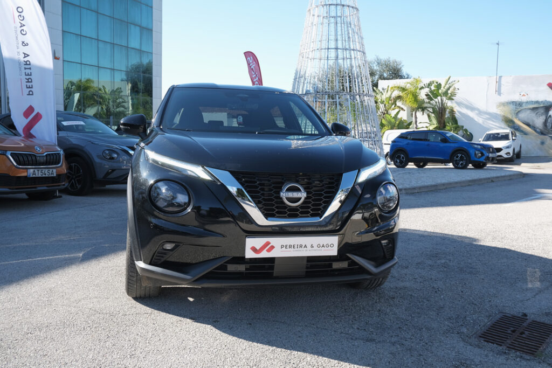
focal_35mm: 34
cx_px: 276
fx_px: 521
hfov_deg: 55.8
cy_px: 184
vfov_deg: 38.9
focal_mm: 22.8
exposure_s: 1/100
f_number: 9
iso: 160
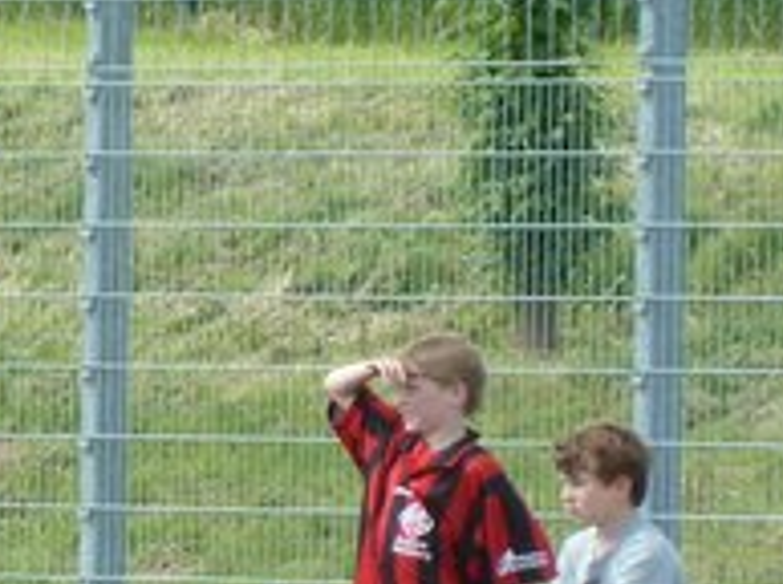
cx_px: -134
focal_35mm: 1090
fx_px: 24609
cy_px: 339
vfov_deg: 1.4
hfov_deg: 1.8
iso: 160
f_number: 4.9
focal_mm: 49.2
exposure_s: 1/250
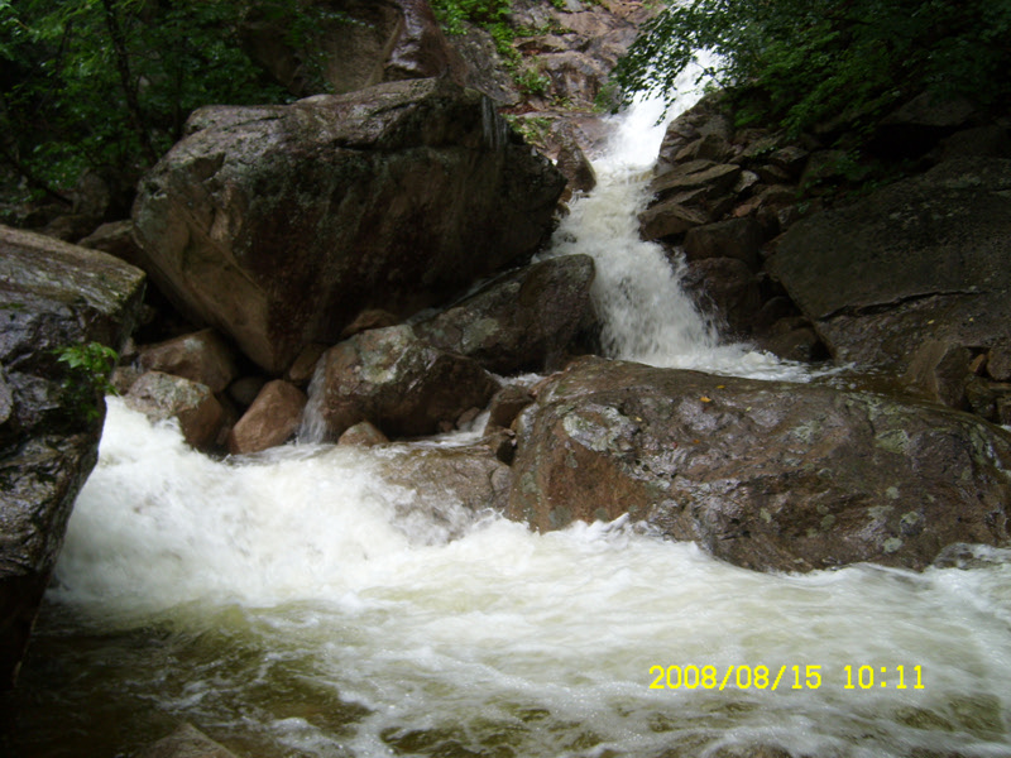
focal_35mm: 35
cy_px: 379
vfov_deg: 40.7
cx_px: 506
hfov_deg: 52.6
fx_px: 1022
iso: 50
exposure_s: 1/67
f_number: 2.8
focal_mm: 5.8
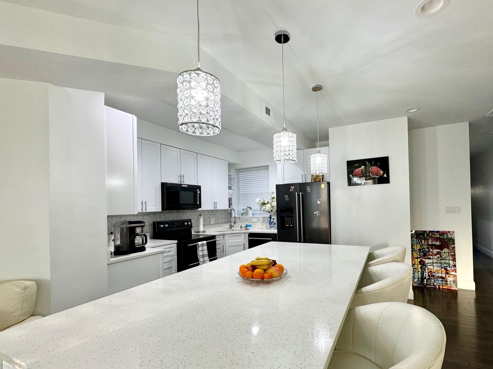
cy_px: 203
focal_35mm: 17
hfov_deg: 90.5
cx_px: 281
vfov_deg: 74.5
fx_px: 242
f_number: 2.2
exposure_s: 1/120
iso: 250
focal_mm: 2.22
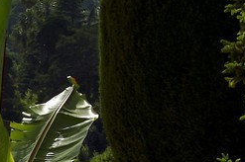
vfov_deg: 6.2
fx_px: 1495
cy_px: 143
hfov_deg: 8.0
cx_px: -497
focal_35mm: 220
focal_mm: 34
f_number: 14
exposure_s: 1/320
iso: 200
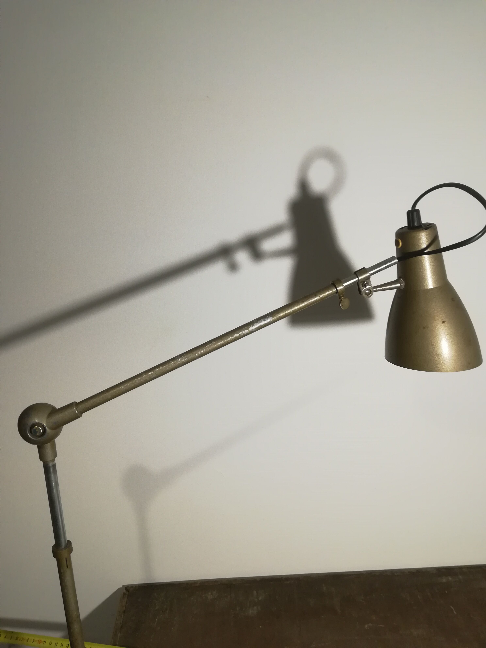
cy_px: 324
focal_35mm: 26
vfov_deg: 67.3
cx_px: 243
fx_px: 487
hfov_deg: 53.1
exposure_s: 1/33.3
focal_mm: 3.83
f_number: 2.2
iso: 320
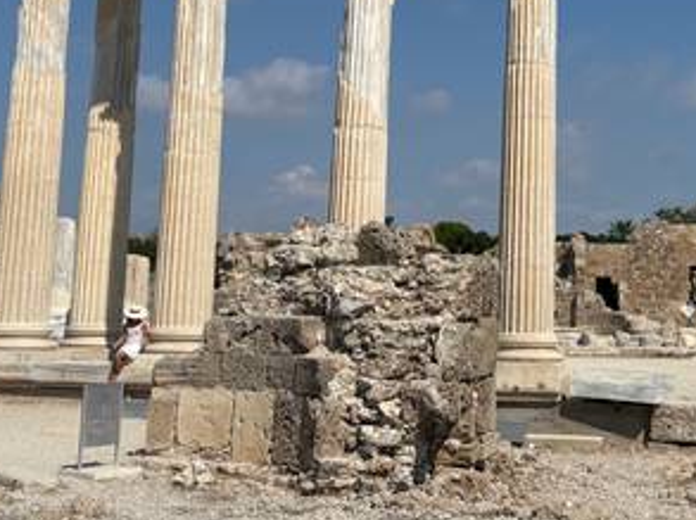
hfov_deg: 29.4
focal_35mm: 64
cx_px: 591
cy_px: 152
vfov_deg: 22.7
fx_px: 1285
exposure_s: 1/7692
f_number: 1.6
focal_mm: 5.96
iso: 50
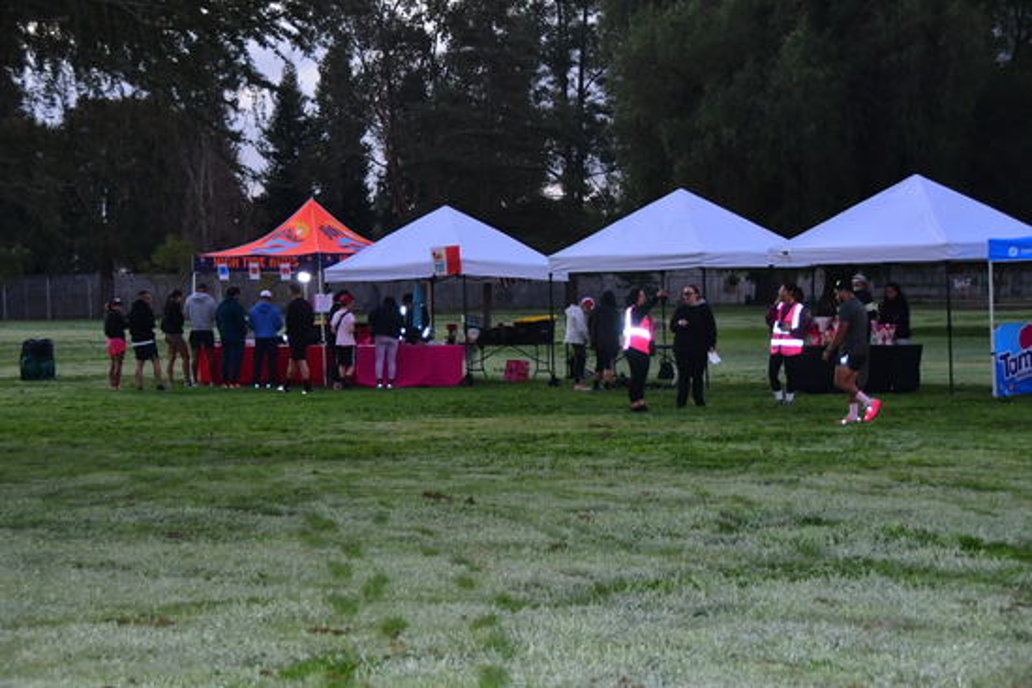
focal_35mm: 82
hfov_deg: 24.6
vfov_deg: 16.6
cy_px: 344
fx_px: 2365
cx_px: 516
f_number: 4.8
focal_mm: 55
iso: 1600
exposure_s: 1/250
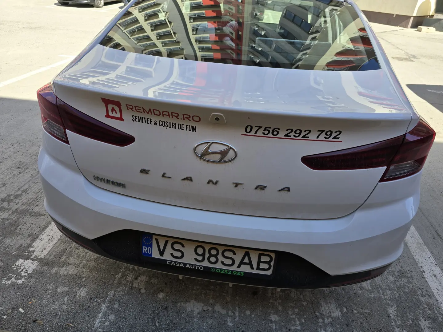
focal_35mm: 23
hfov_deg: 73.9
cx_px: 222
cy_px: 166
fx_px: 294
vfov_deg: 58.9
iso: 12
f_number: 1.7
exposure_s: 1/395
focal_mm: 6.3
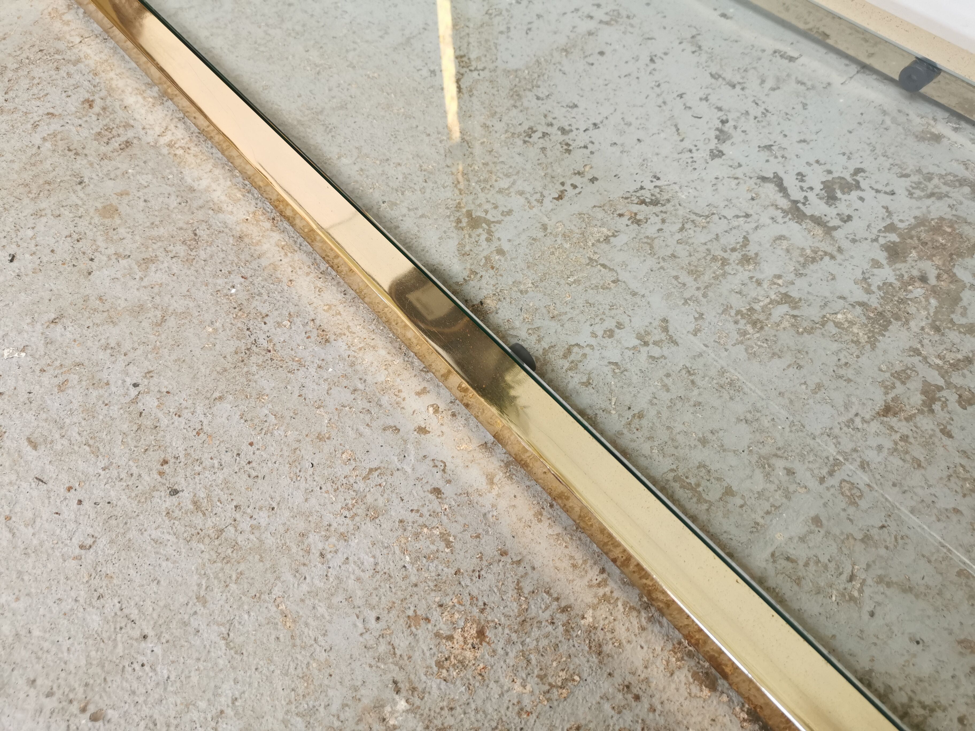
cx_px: 488
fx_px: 760
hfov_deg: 65.3
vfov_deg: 51.4
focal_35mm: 27
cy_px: 366
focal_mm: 5.58
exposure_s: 1/100
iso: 160
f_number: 1.8
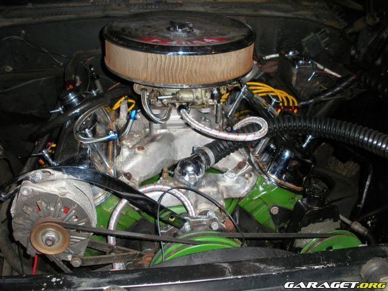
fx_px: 404
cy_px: 146
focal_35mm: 36
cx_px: 194
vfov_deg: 39.7
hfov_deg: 51.4
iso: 144
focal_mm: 6.3
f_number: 3.5
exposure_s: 1/60
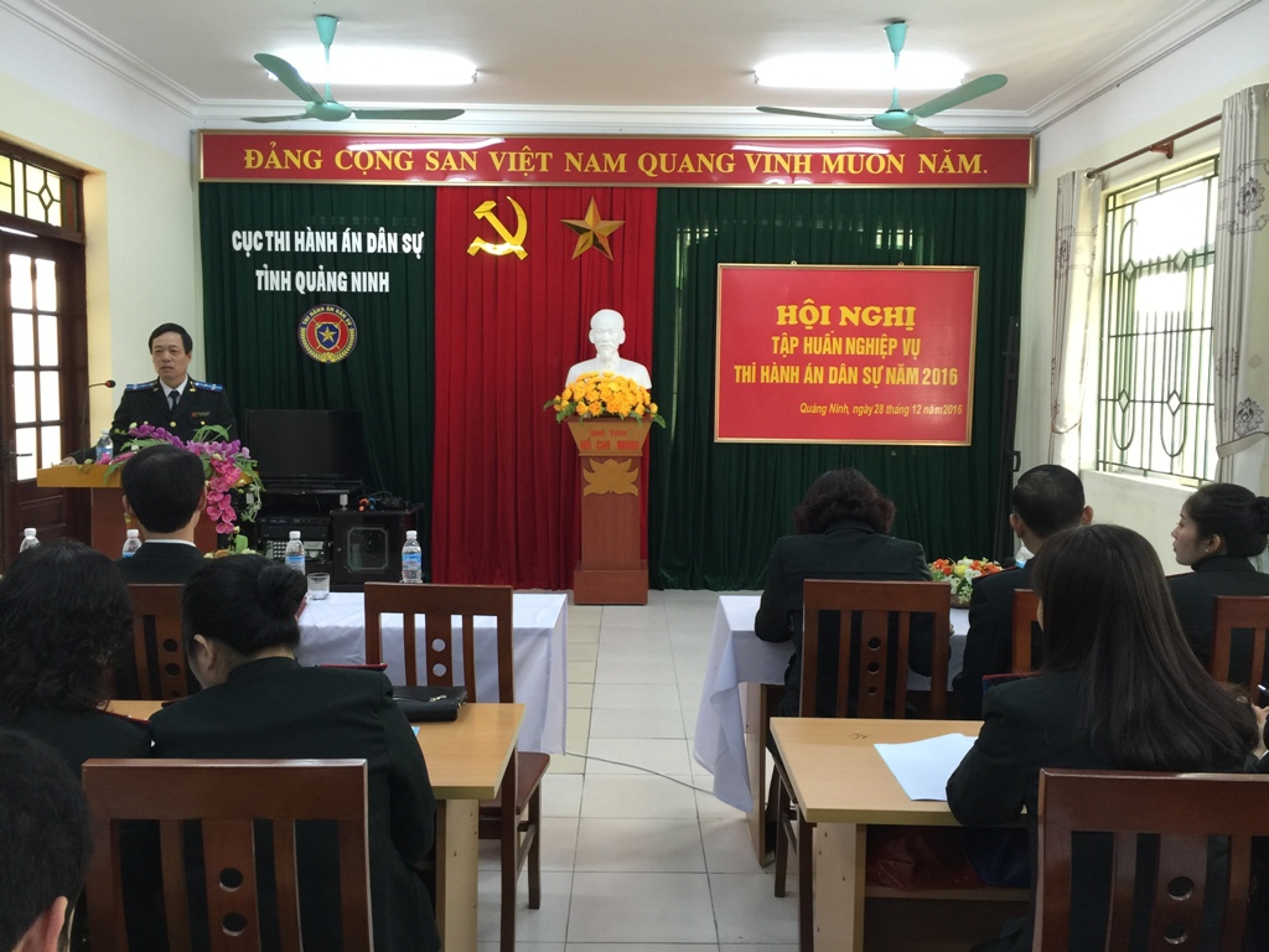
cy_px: 476
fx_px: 1063
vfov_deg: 48.2
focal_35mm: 29
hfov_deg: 61.7
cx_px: 634
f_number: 2.2
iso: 50
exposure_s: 1/33
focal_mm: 4.15
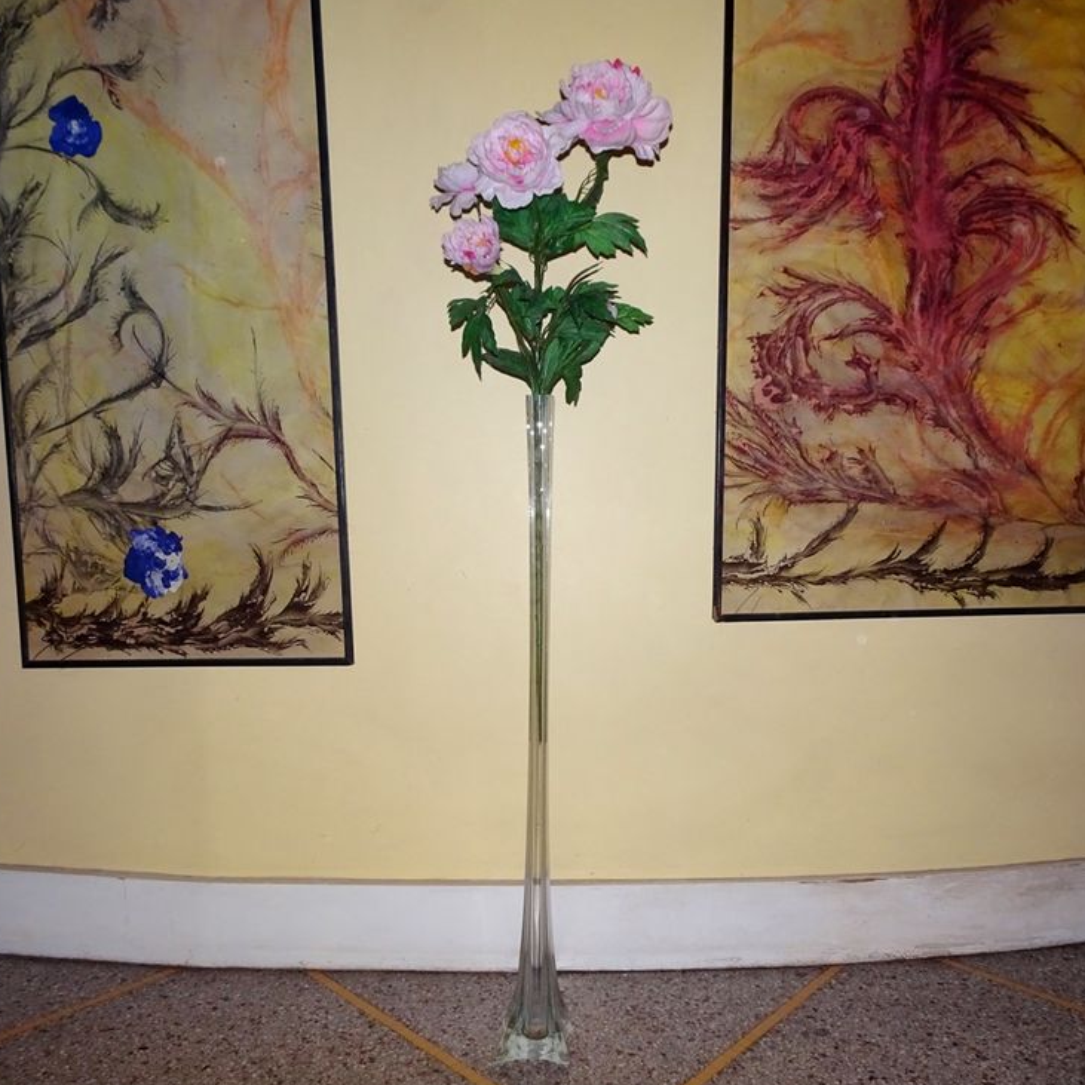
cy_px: 542
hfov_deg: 55.5
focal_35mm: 29
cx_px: 601
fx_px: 1028
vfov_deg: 55.6
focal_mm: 4.1
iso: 250
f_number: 3.5
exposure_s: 1/30
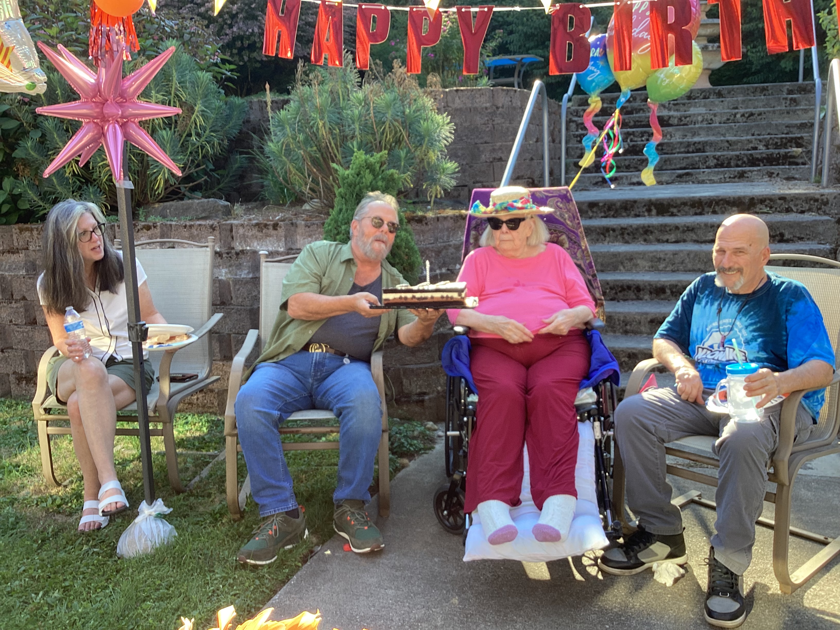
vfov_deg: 45.4
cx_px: 420
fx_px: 752
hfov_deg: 58.4
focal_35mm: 31
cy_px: 315
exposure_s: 1/100
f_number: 2.4
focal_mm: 3.3
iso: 32
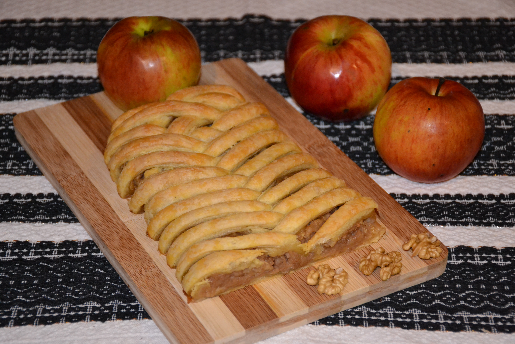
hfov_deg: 21.9
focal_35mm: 93
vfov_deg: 14.7
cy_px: 172
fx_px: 1330
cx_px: 258
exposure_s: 1/60
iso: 2500
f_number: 5
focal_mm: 62
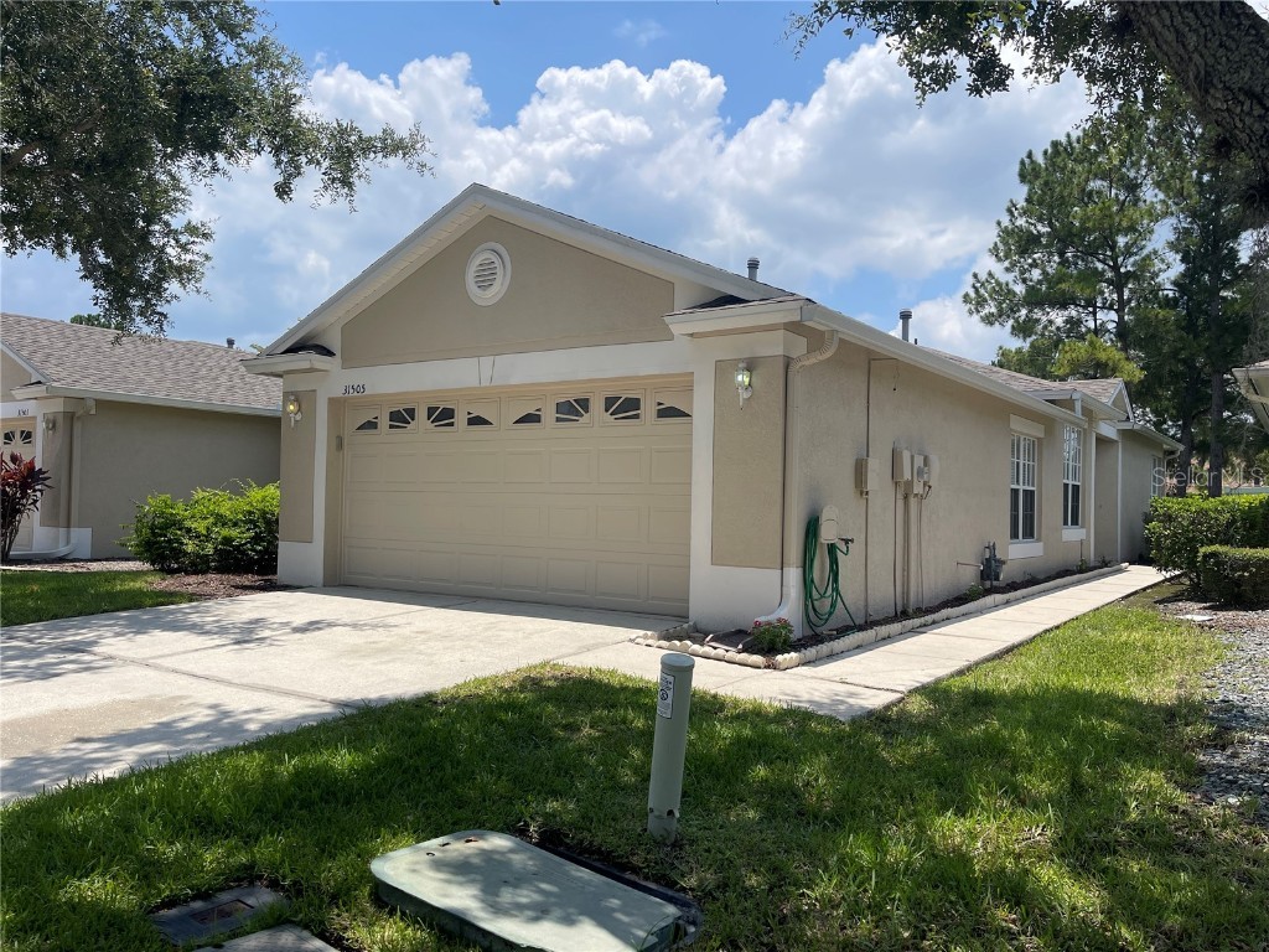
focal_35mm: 26
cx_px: 634
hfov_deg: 67.3
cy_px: 476
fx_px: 953
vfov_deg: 53.1
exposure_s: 1/5376
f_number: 1.6
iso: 50
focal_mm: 5.1
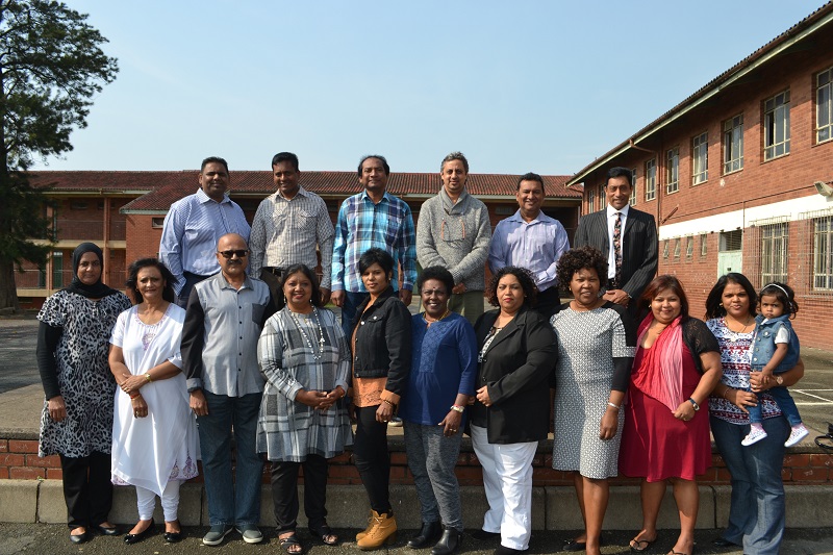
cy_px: 278
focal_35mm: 30
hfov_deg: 61.9
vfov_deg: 43.6
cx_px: 416
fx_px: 694
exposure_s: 1/200
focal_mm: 20
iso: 100
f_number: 8
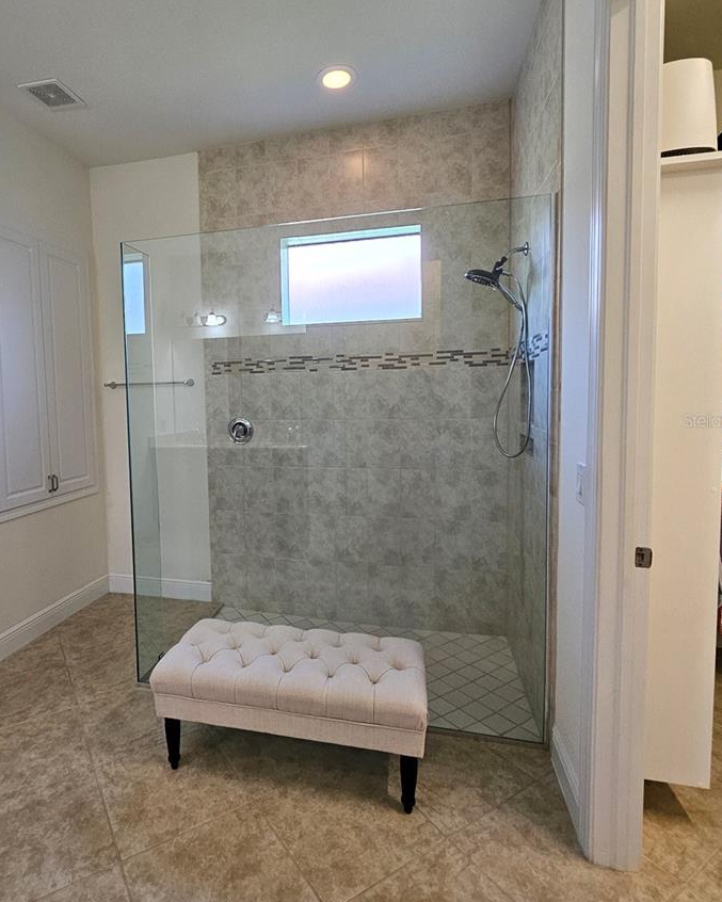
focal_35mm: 18
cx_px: 279
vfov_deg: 86.2
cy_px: 420
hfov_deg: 72.8
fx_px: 481
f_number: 2.2
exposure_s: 1/60
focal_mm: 1.7
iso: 160
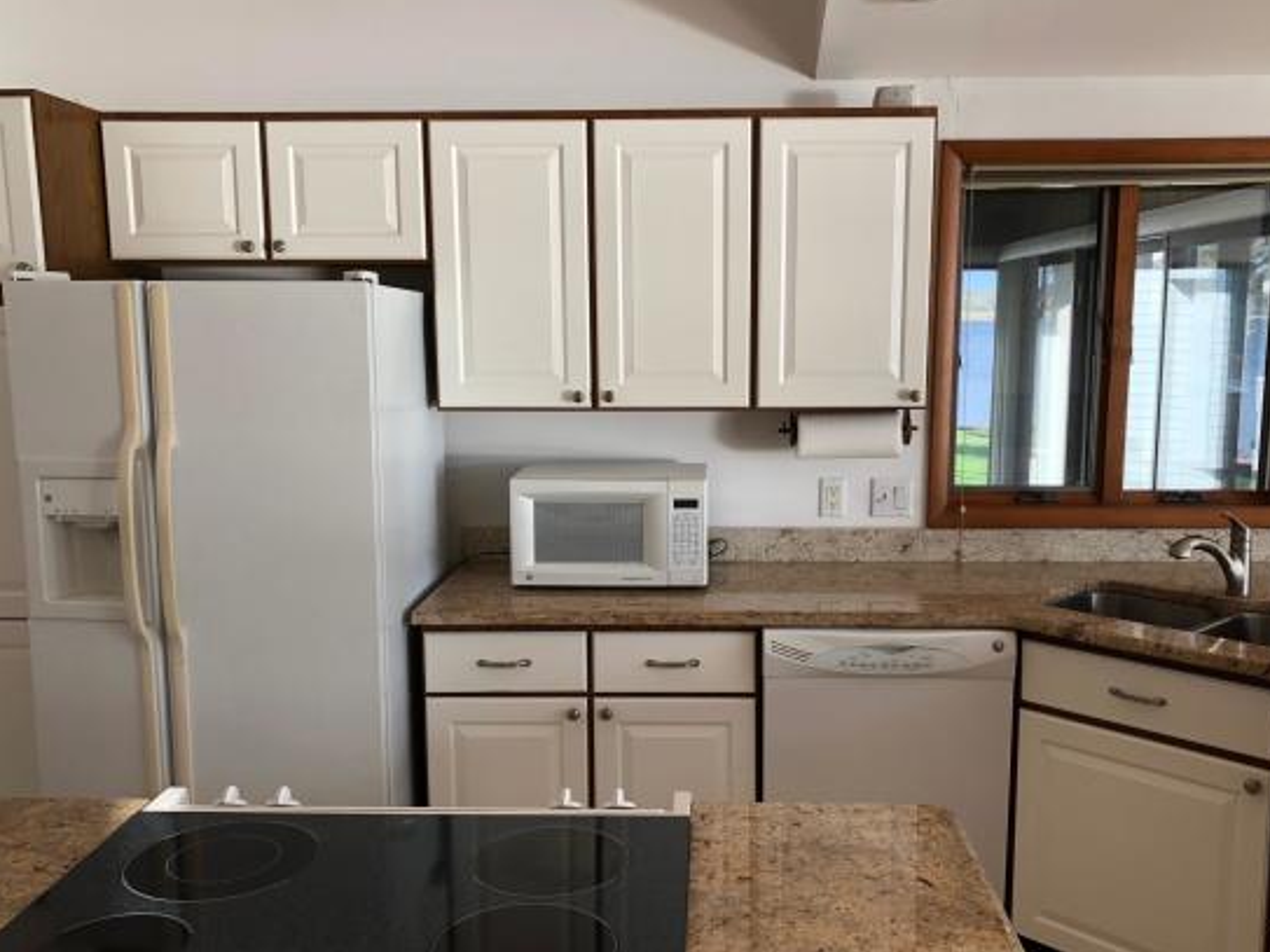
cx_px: 667
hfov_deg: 55.3
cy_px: 505
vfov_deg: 42.9
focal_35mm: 33
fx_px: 1210
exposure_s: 1/126
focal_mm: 4
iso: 20
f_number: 1.8
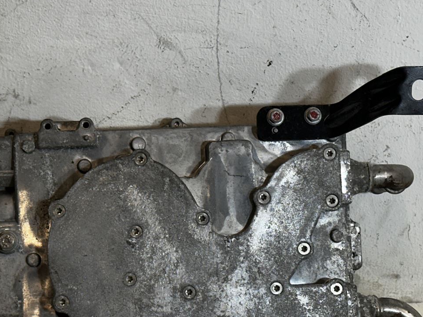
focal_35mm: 102
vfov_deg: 14.5
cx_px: 172
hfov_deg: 19.2
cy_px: 227
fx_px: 1246
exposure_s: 1/100
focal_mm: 6.86
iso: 50
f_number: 1.78
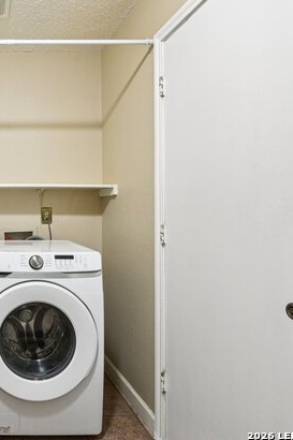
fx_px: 305
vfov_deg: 71.5
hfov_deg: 42.8
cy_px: 213
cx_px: -11
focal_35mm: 25
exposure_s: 1/15
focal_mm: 16
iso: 2000
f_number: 8
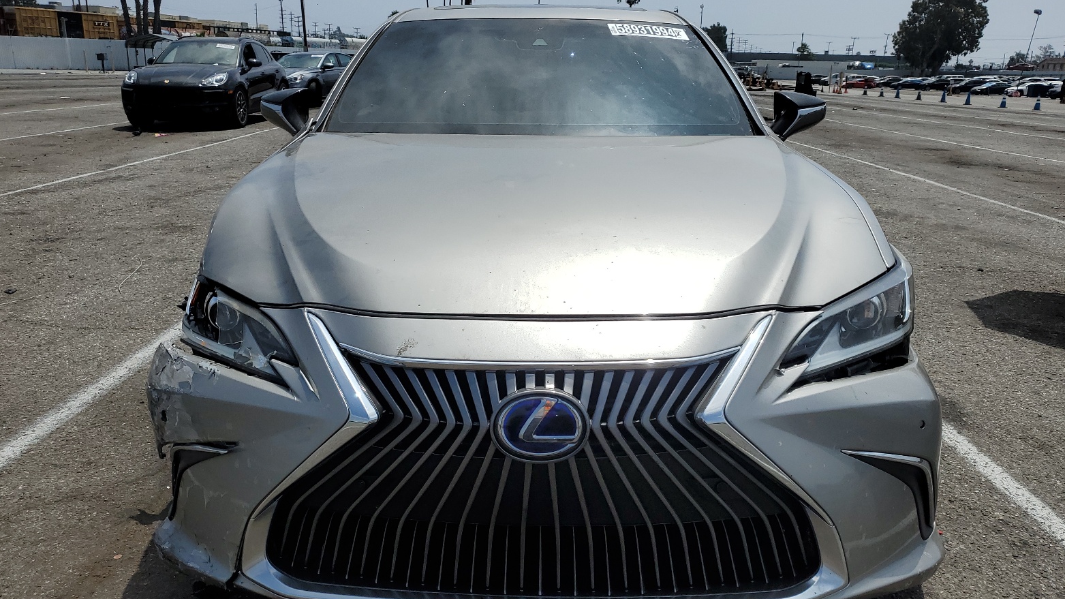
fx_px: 819
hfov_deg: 66.1
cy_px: 326
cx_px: 540
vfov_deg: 40.1
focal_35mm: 29
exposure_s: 1/10000
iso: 51
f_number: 1.5
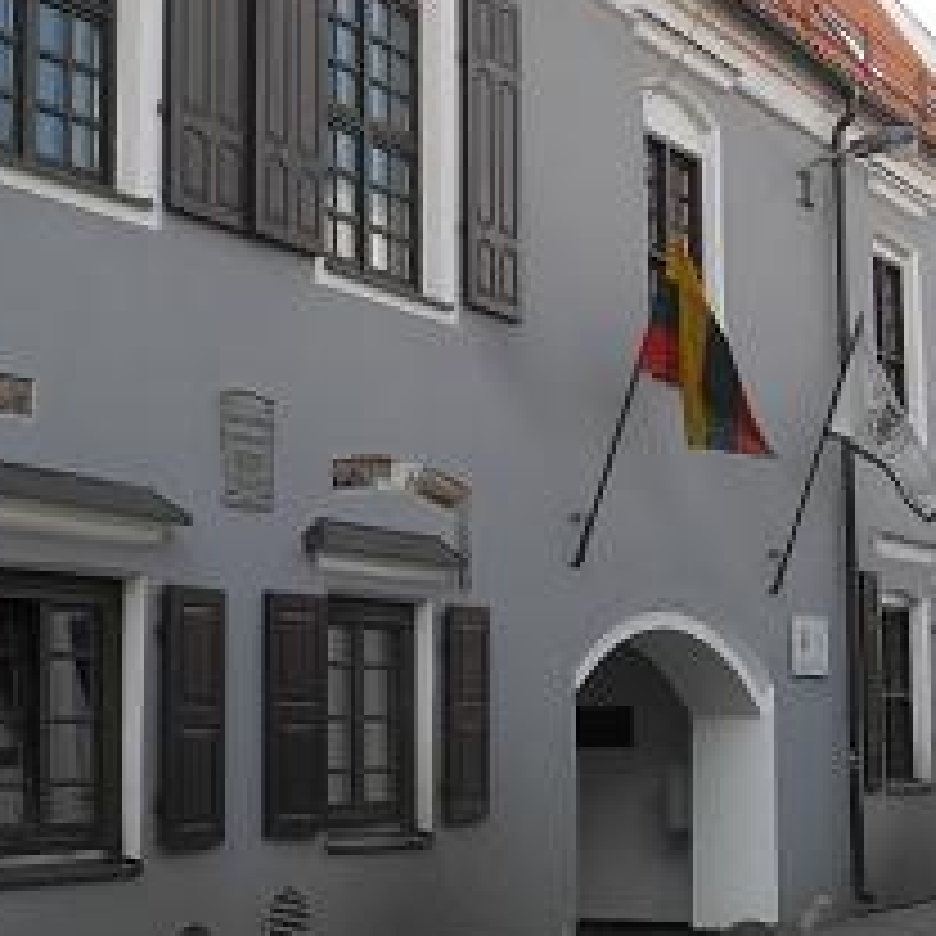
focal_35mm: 76
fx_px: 2325
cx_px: 652
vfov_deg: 22.7
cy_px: 526
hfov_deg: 22.6
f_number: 3.2
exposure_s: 1/500
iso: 100
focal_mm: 7.4
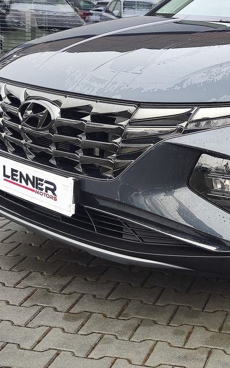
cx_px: 244
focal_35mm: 44
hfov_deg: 27.1
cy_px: 129
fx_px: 441
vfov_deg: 44.7
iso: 120
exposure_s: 1/100
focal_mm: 7.01
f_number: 1.69
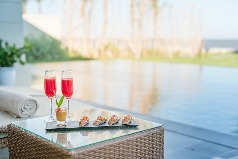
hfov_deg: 39.6
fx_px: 331
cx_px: 119
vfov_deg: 27.0
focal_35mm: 50
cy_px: 80
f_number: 2.5
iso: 200
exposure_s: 1/2500
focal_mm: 50
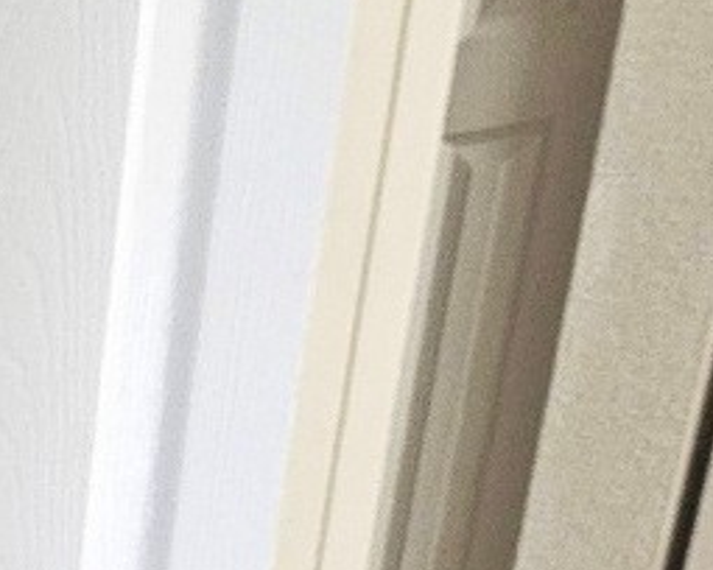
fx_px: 1076
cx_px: -570
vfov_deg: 25.8
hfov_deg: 22.1
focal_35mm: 51
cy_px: 721
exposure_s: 1/30
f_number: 2.2
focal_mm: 2.2
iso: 500
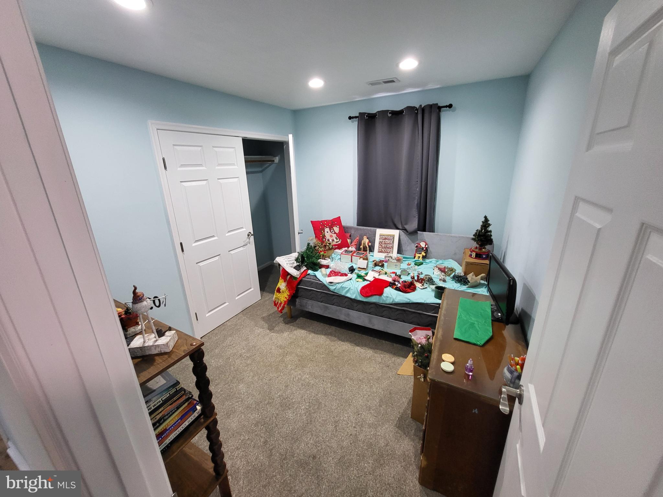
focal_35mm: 13
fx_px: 249
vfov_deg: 89.9
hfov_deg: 106.2
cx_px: 332
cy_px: 248
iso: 250
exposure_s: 1/60
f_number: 2.2
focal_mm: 1.74
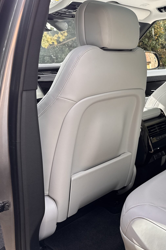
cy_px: 110
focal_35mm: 42
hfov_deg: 29.8
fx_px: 290
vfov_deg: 46.3
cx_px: 165
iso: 80
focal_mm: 6.76
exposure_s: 1/522
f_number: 1.78
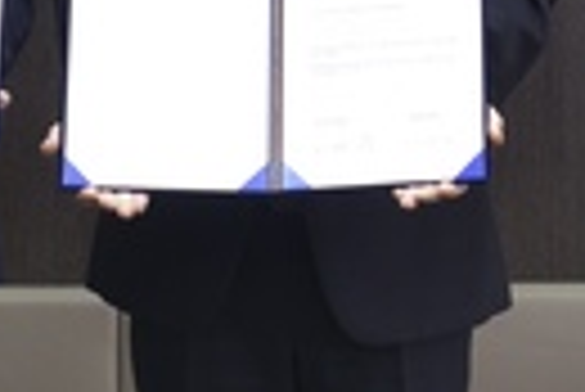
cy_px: -250
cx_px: 126
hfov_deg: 10.2
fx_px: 3254
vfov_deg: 6.8
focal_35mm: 200
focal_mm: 40
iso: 1000
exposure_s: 1/40
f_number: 4.5
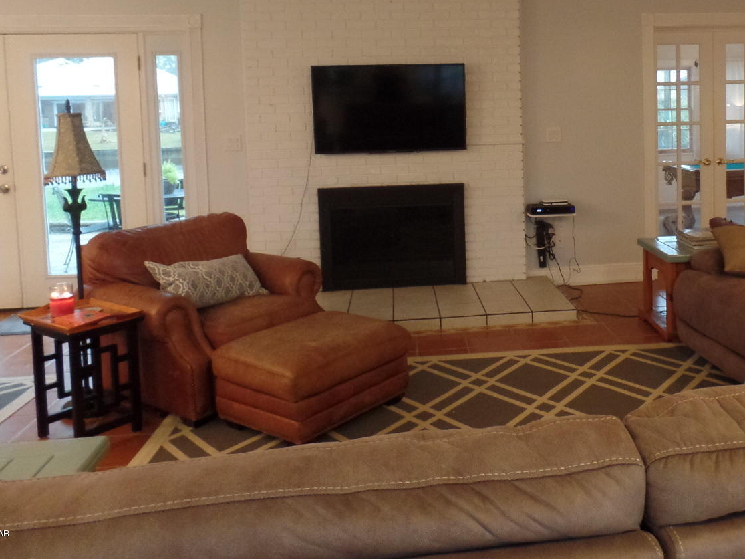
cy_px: 159
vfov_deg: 42.0
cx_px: 490
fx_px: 710
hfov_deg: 54.4
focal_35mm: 33
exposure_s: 1/20
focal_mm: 4.1
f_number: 2.8
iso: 400
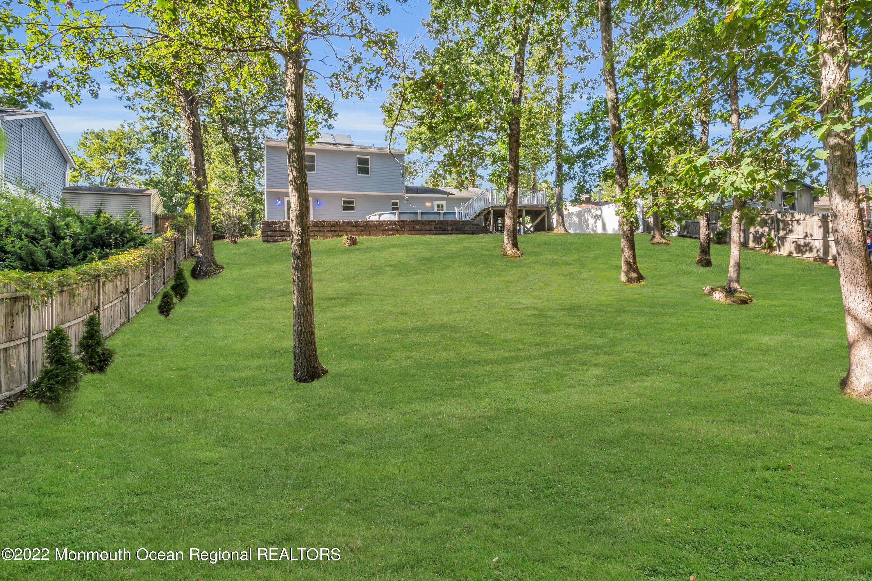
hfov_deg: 90.0
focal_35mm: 18
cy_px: 290
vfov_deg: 67.4
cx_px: 436
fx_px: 436
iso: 200
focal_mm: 18
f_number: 16
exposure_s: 1/10
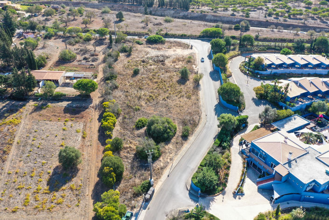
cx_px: 164
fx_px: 256
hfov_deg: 65.5
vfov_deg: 46.4
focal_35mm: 28
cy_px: 110
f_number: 5
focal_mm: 10.26
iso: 100
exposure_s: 1/240
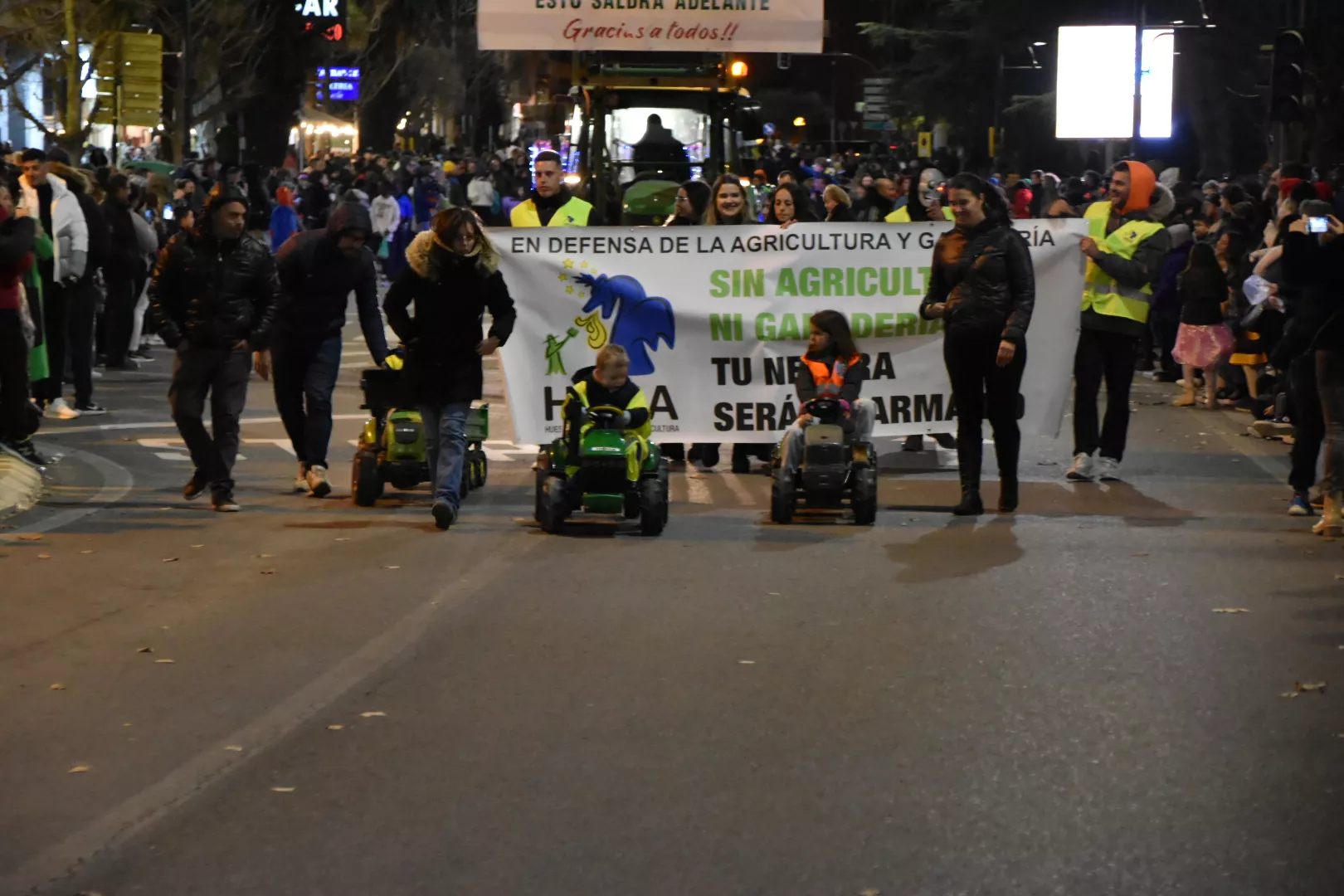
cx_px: 672
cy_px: 448
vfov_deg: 10.8
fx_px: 4760
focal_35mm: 128
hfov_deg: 16.1
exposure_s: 1/60
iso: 5600
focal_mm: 85
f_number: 5.3
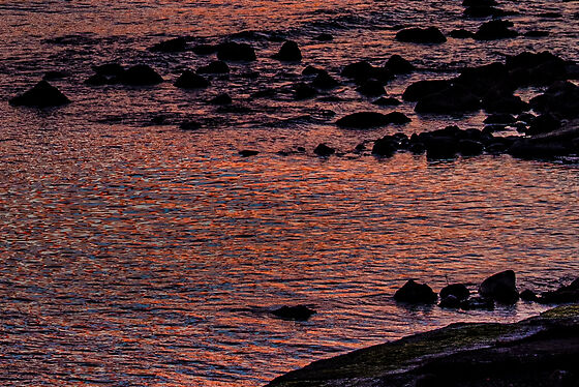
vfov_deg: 6.0
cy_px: -316
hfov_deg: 9.1
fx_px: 3588
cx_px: -165
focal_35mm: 223
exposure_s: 1/320
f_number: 5
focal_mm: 52
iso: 200
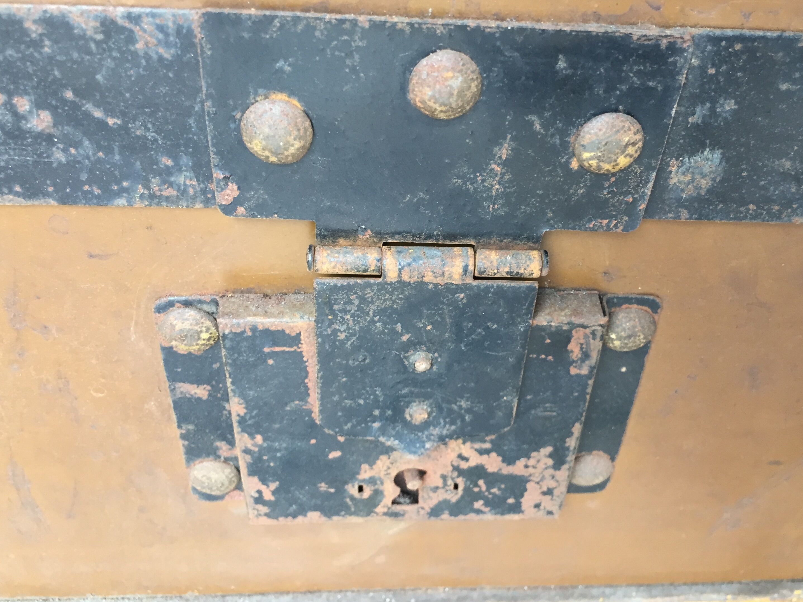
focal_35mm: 33
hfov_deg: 55.3
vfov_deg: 42.9
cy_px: 275
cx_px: 429
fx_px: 766
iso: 80
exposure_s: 1/30
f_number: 2.2
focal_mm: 4.15
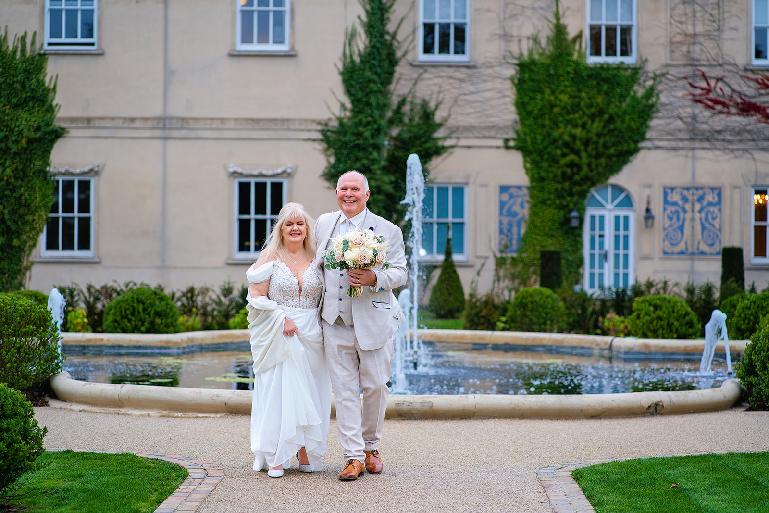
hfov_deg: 23.9
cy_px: 256
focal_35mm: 85
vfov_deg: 16.1
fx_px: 1816
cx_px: 384
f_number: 2.8
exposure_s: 1/250
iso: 320
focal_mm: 85
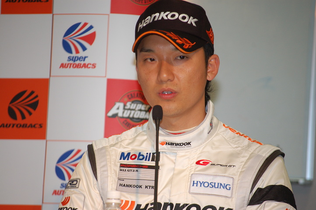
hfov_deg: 9.2
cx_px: 158
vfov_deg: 6.1
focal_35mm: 225
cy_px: 105
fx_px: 1973
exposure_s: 1/60
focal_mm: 150
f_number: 5.3
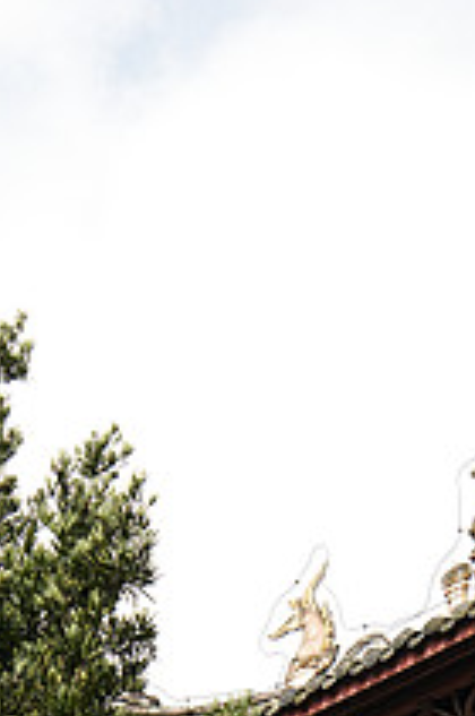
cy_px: 1150
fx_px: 4165
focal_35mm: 210
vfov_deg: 9.5
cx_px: 399
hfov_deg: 6.5
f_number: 8
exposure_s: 1/125
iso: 100
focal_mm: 55.2
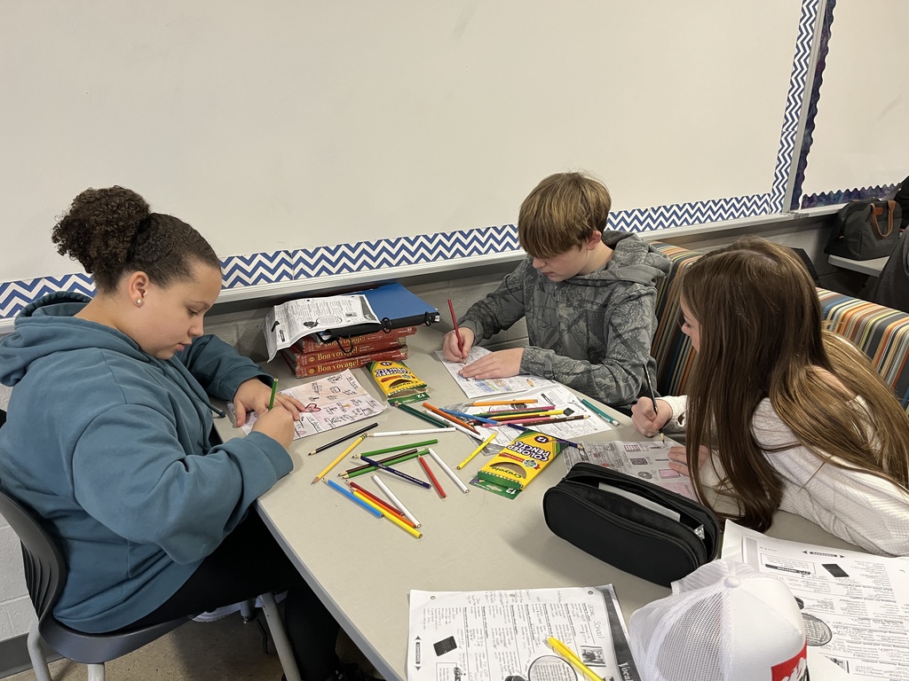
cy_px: 340
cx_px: 454
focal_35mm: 26
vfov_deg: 53.1
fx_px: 683
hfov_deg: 67.3
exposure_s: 1/60
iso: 160
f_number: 1.6
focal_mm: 5.1
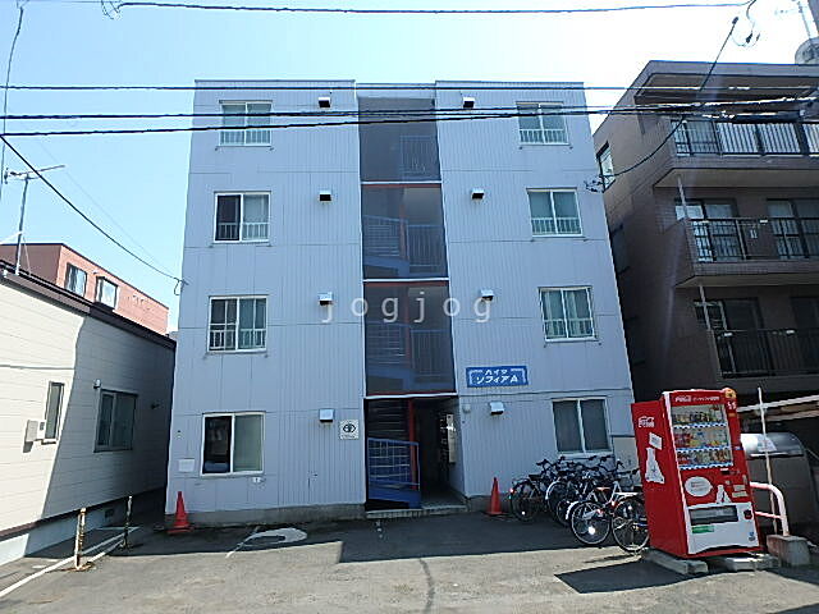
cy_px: 307
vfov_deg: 63.4
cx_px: 410
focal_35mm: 21
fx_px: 497
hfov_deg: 79.0
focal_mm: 3.7
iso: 125
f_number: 3.5
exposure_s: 1/640
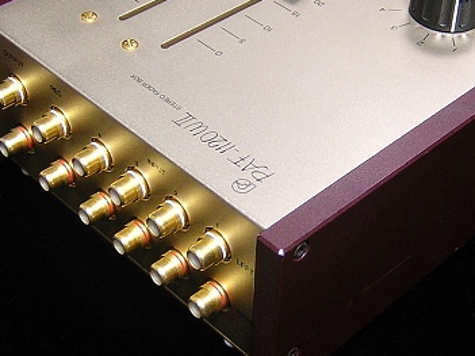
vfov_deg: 19.6
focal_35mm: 75
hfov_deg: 25.9
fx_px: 1029
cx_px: 299
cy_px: 123
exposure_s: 1/3.2
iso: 291
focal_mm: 6.1
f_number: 2.9
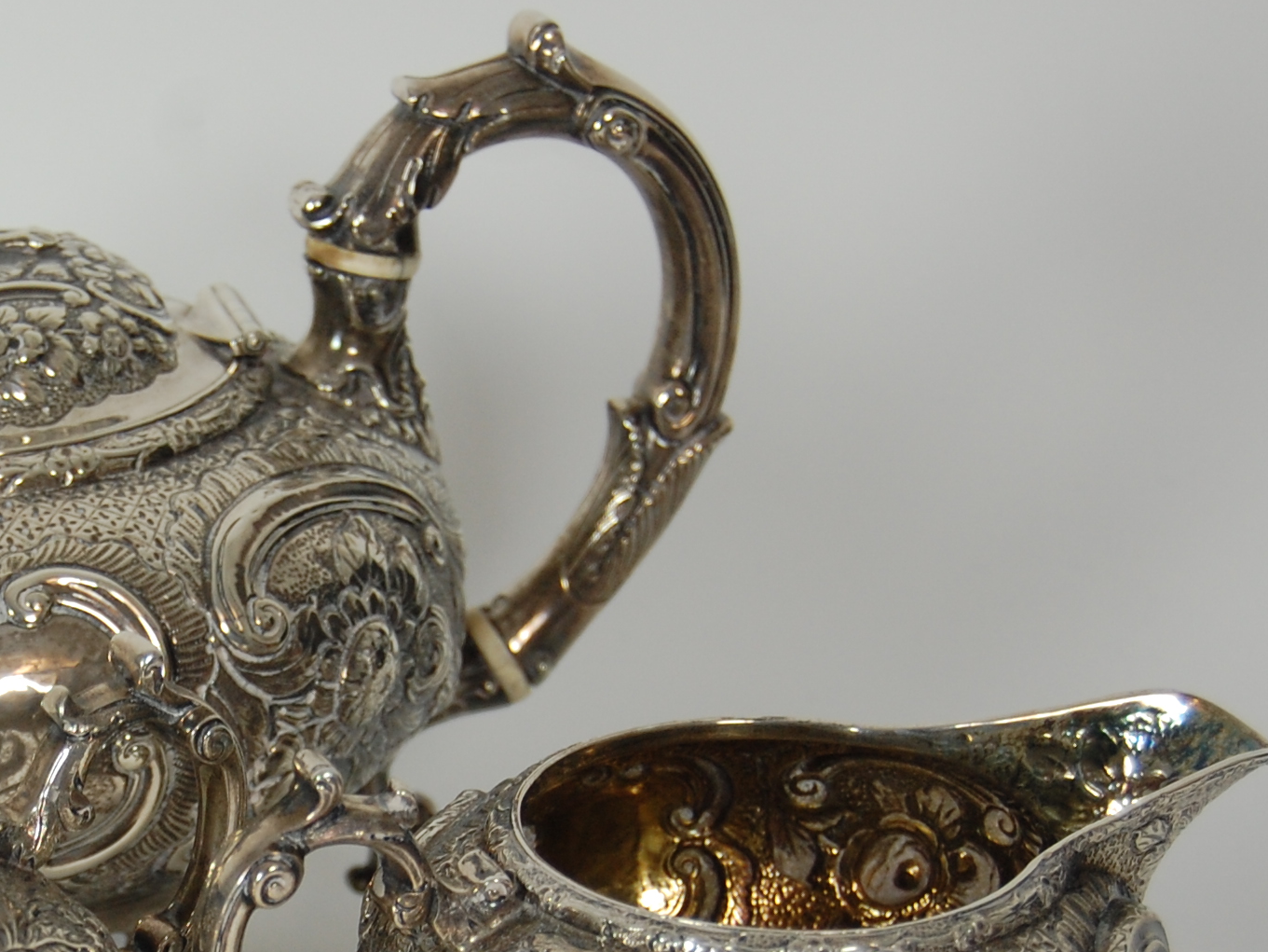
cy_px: 847
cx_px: 80
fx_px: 4433
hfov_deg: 16.0
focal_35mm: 121
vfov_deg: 12.2
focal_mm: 38
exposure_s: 1/80
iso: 400
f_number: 5
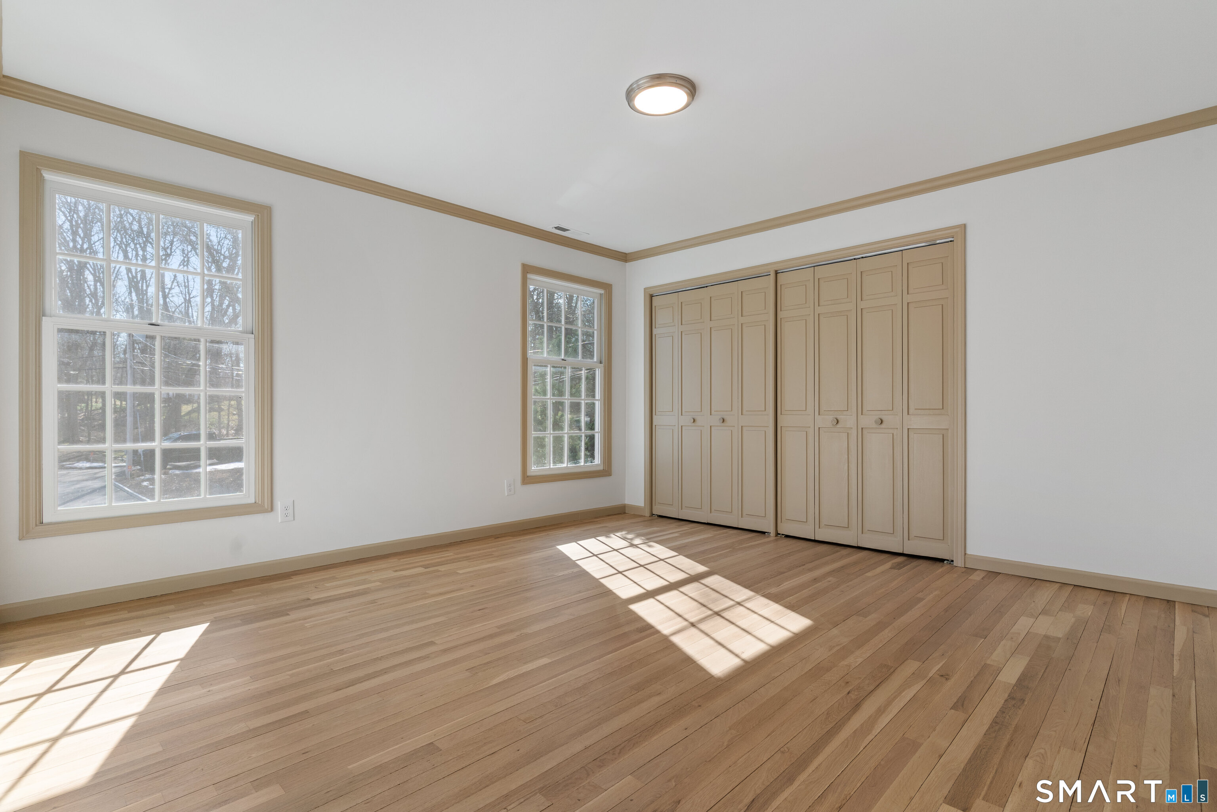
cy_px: 406
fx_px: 575
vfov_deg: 70.4
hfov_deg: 93.3
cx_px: 608
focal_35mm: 17
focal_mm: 17
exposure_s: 1/20
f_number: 8
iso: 320
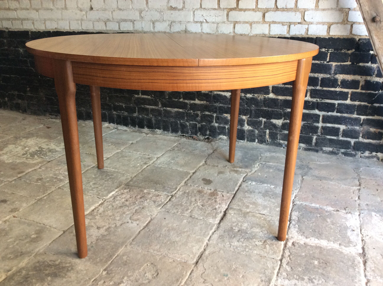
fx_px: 354
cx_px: 192
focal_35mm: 32
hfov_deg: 56.9
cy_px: 143
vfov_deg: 44.1
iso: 64
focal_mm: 3.3
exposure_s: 1/25
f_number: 2.4
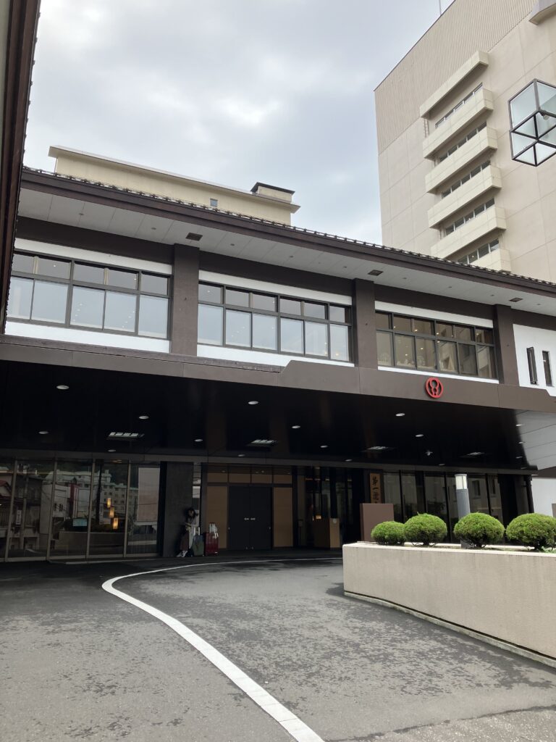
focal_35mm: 28
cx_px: 278
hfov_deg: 49.7
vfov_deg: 63.4
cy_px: 371
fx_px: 600
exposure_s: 1/607
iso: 32
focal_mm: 3.99
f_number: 1.8
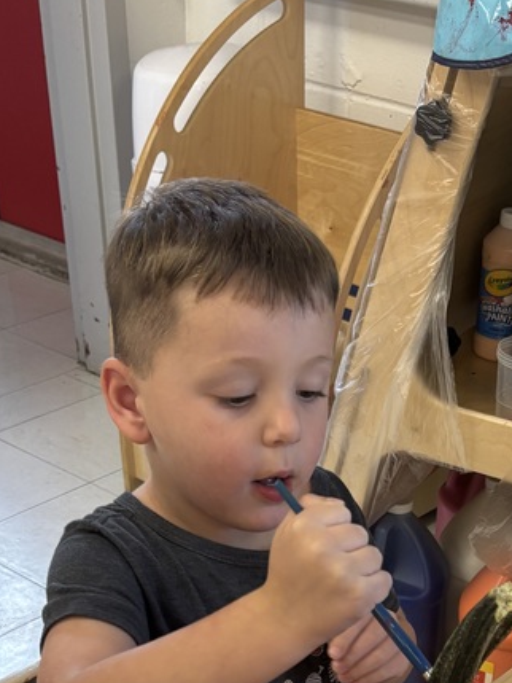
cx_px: 402
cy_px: 742
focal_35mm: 62
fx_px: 1222
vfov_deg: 28.5
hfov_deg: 23.4
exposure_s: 1/81
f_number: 1.6
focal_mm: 5.96
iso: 125
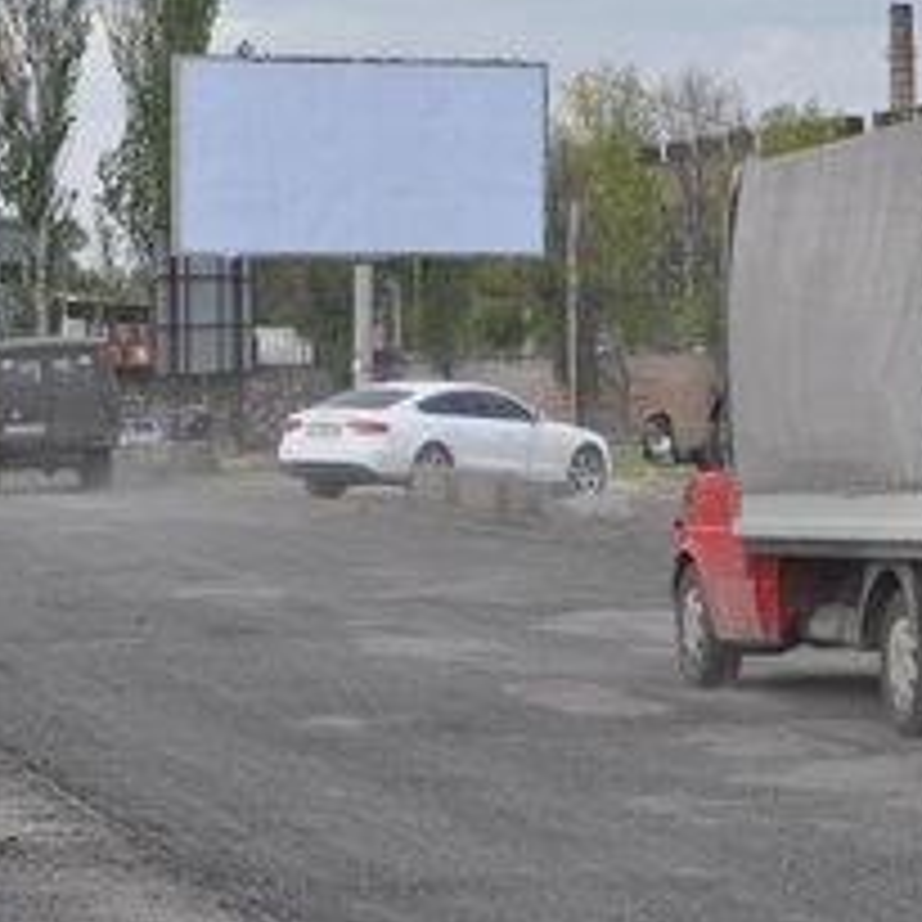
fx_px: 4369
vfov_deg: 12.0
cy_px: 214
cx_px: 551
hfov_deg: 12.0
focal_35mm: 145
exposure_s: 1/320
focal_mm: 42
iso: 200
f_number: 9
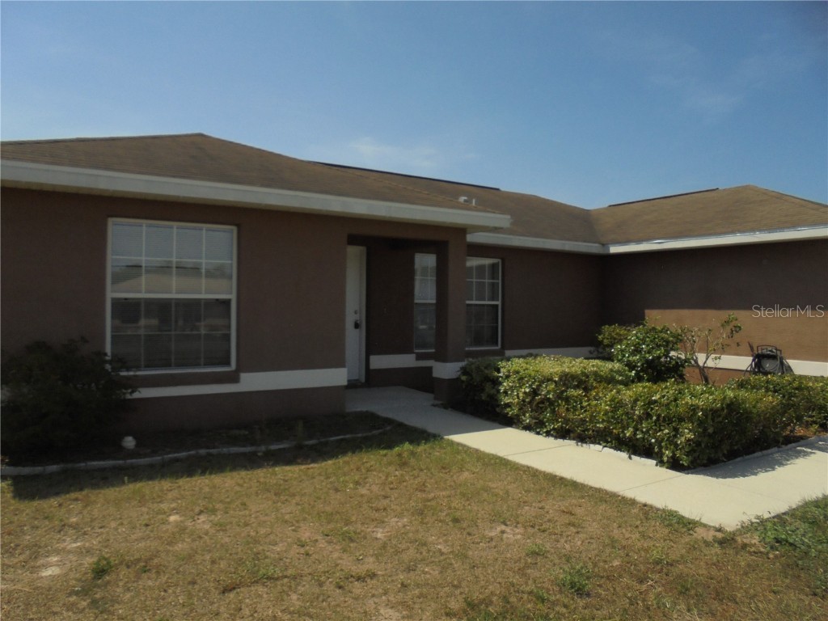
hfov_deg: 67.3
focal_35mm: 26
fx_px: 622
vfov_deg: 53.1
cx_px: 414
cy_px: 310
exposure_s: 1/1000
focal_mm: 4.6
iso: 100
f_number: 3.5
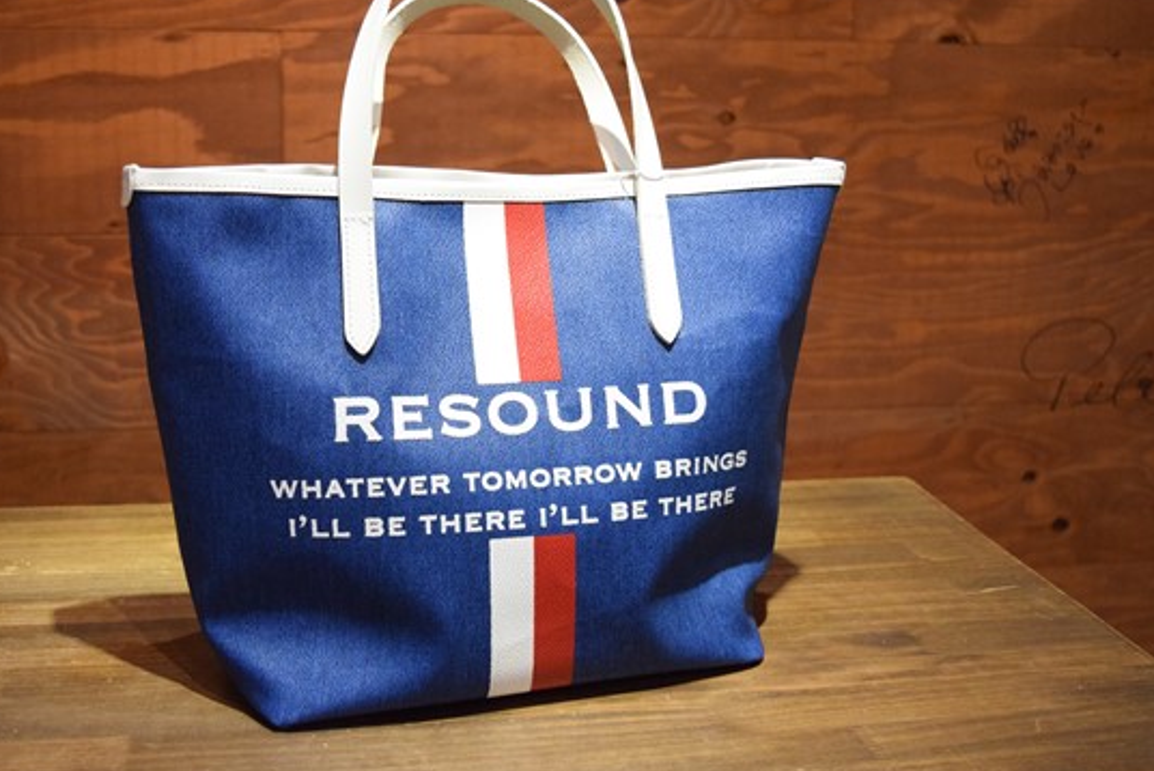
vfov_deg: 31.2
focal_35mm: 43
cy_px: 360
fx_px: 1379
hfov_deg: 45.3
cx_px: 502
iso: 3200
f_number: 4
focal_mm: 24
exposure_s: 1/100
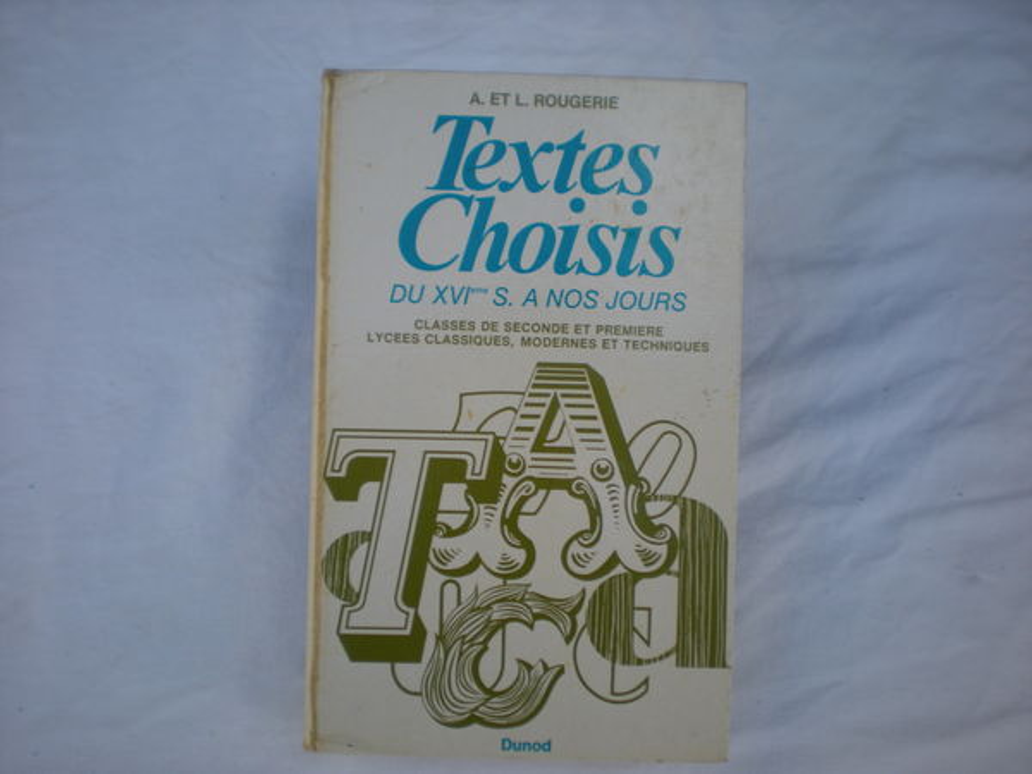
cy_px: 387
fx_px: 1133
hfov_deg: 49.0
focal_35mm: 38
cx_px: 516
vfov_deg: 37.7
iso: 64
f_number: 3.1
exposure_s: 1/186
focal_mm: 6.3
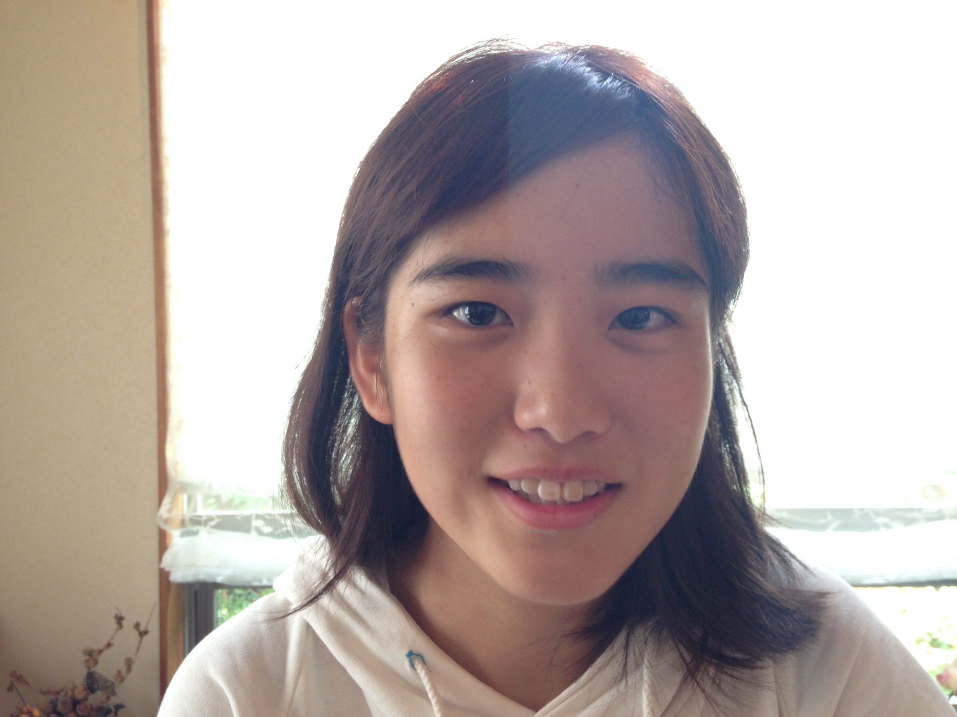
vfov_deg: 42.9
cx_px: 478
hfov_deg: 55.4
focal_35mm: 33
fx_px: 912
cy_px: 358
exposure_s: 1/20
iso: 80
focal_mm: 4.12
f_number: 2.4
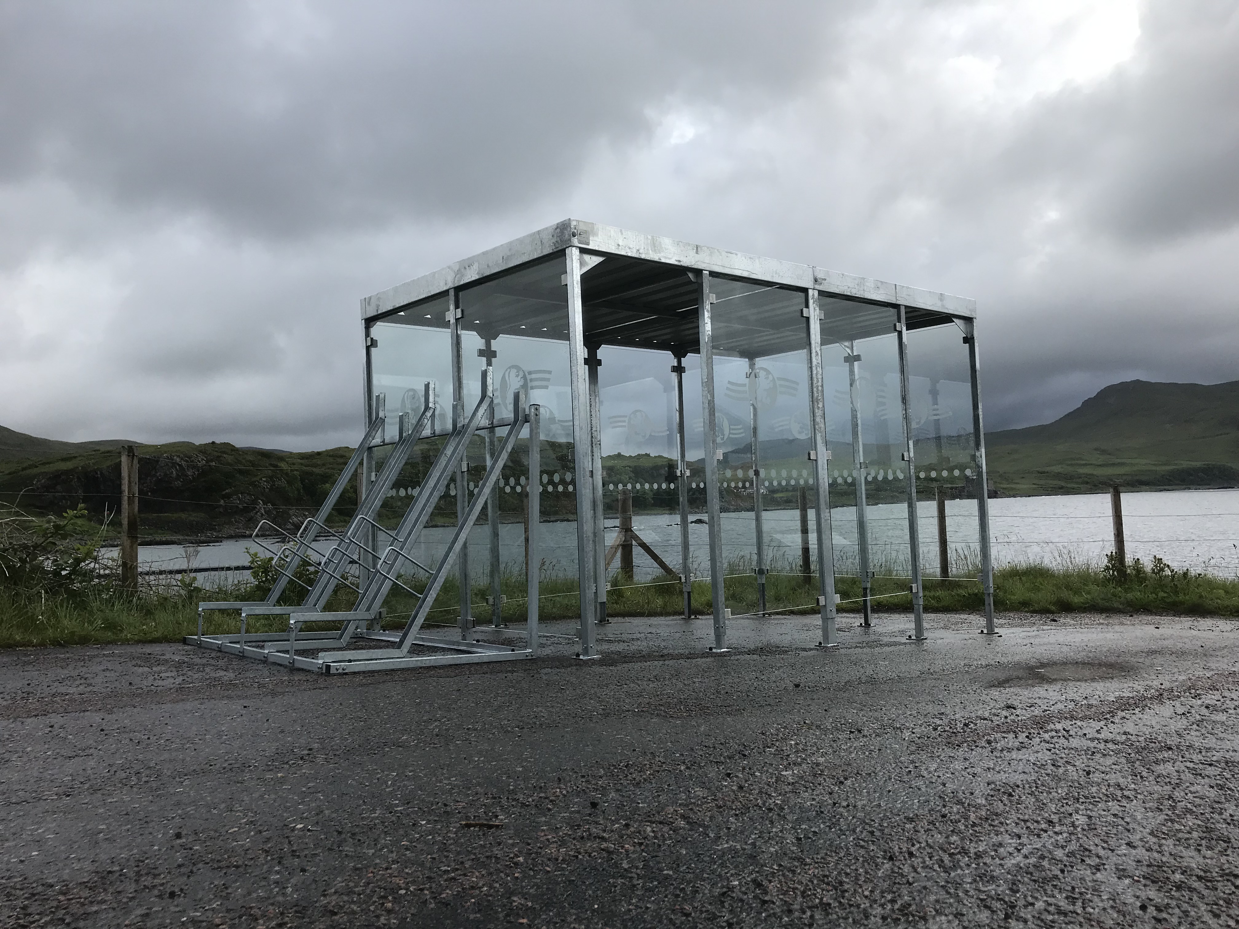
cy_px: 464
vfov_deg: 49.7
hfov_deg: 63.4
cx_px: 620
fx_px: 1002
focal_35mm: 28
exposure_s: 1/2037
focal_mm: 3.99
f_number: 1.8
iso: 20
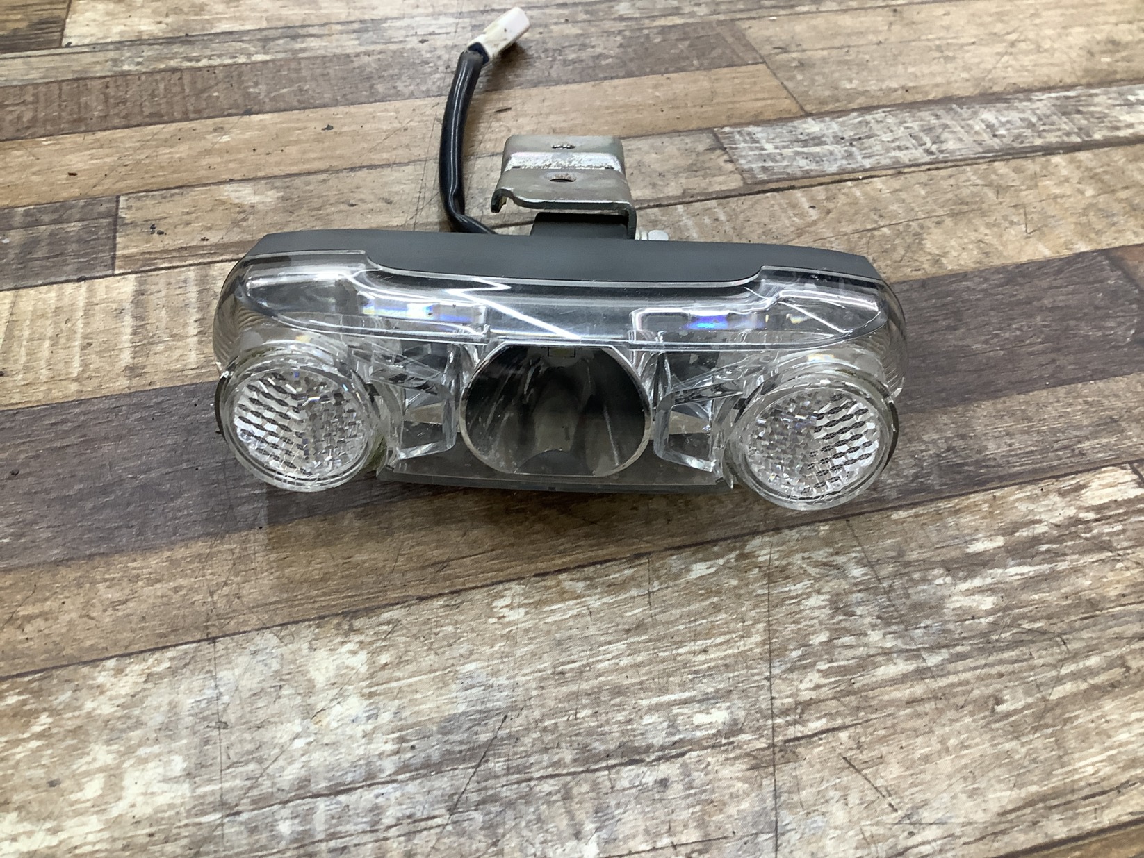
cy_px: 429
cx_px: 572
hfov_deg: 58.3
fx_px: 1025
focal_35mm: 31
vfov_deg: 45.5
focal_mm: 3.3
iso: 100
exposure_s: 1/50
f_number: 2.4
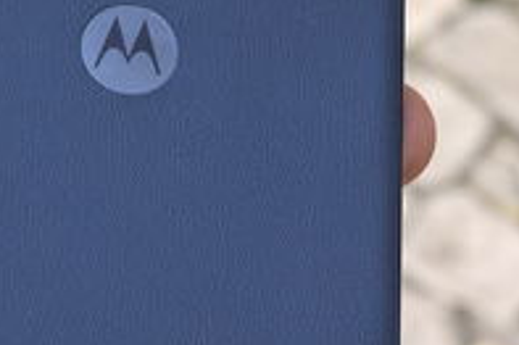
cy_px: 144
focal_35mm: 195
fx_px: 2809
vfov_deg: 7.0
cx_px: 80
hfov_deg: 10.5
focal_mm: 8.5
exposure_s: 1/136
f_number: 2
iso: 50
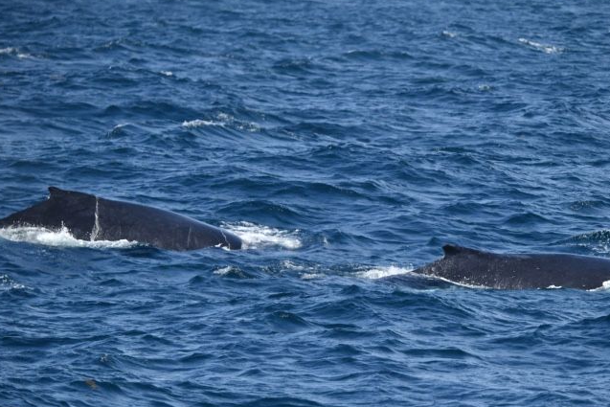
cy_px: 242
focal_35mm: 477
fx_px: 8084
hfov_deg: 4.3
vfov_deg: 2.9
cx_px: 356
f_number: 6
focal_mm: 380
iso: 1250
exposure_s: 1/8000
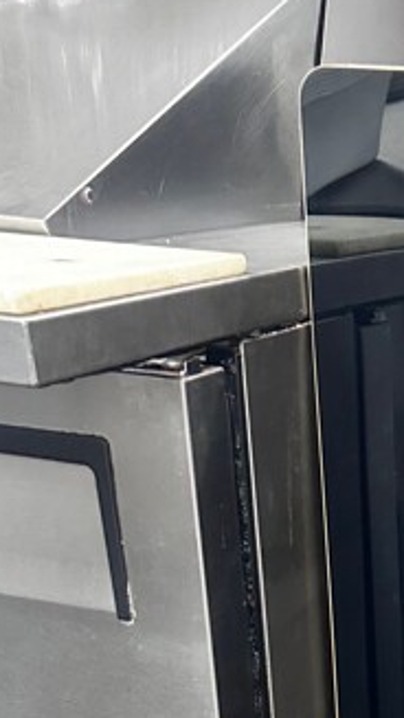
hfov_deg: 16.4
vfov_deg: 30.8
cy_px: 653
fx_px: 1238
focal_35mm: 65
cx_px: 659
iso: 400
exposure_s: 1/60
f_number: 1.78
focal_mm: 6.86
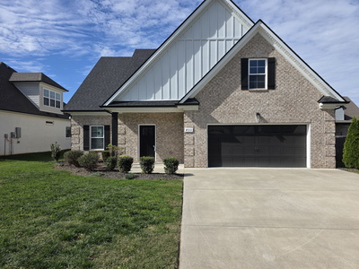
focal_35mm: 23
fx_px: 239
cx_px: 180
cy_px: 134
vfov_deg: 58.9
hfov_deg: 73.9
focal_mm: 6.3
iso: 80
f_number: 1.7
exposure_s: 1/7061
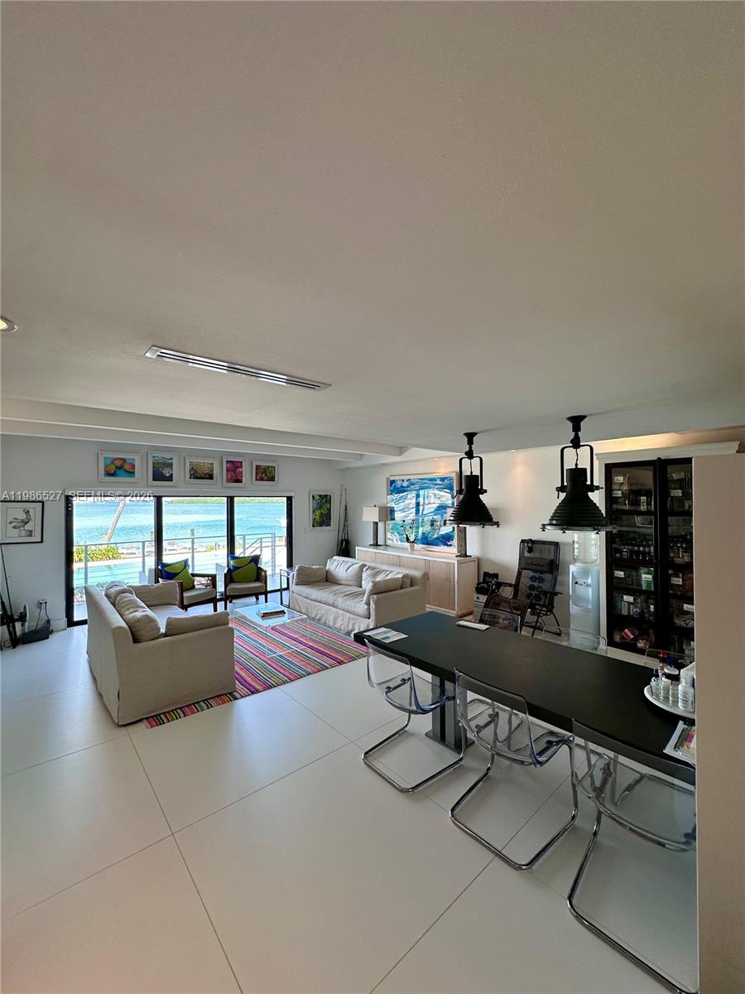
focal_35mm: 14
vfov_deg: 102.1
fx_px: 402
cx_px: 372
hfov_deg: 85.7
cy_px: 497
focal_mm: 2.22
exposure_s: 1/120
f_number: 2.2
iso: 50
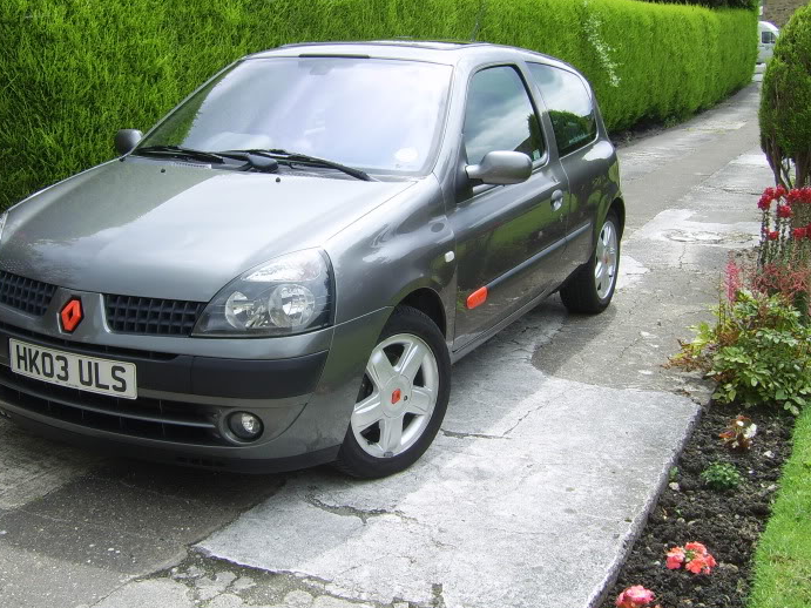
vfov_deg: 32.8
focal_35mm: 44
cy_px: 264
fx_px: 1031
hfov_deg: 42.8
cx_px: 344
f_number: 6.4
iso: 50
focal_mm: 7.8
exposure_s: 1/200
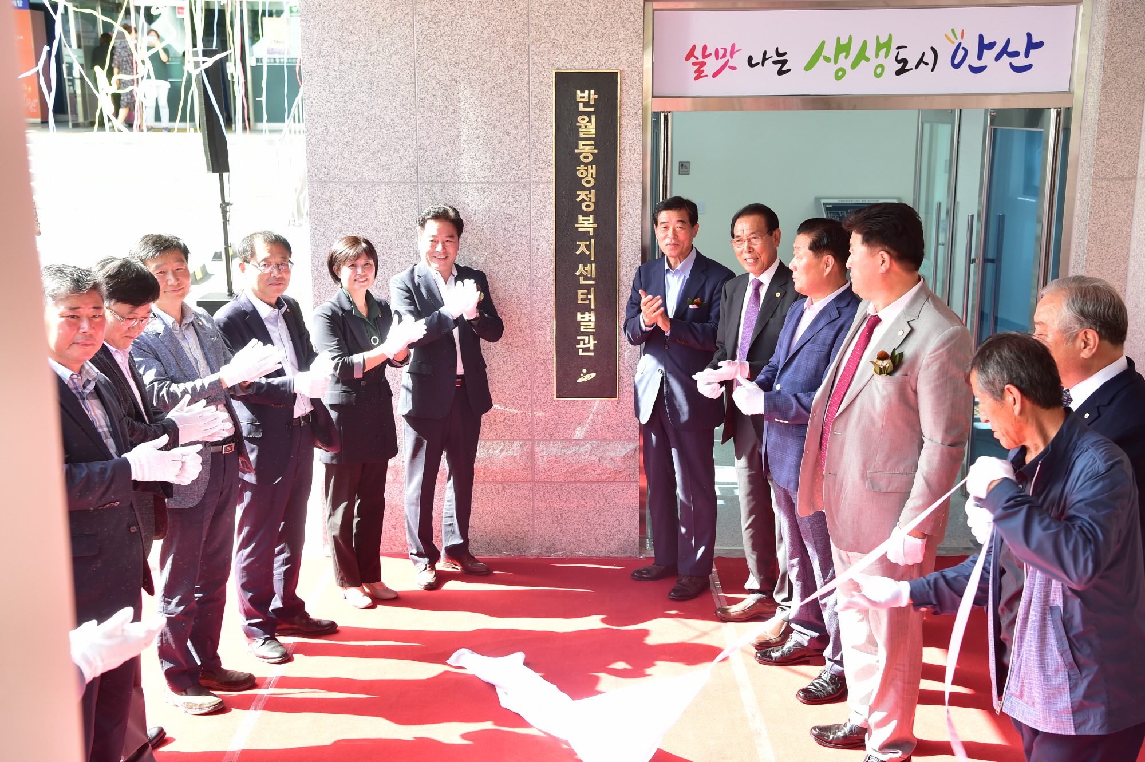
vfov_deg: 30.5
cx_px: 572
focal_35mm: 44
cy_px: 381
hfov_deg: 44.5
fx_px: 1399
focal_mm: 44
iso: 320
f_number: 5.6
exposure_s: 1/125
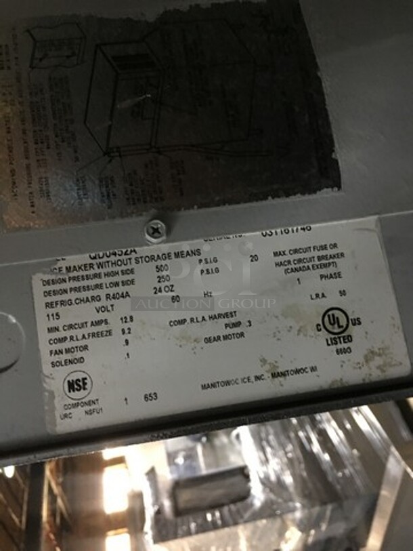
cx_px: 206
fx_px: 461
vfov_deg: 61.7
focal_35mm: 29
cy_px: 276
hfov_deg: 48.2
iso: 125
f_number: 2.2
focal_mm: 4.15
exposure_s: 1/4
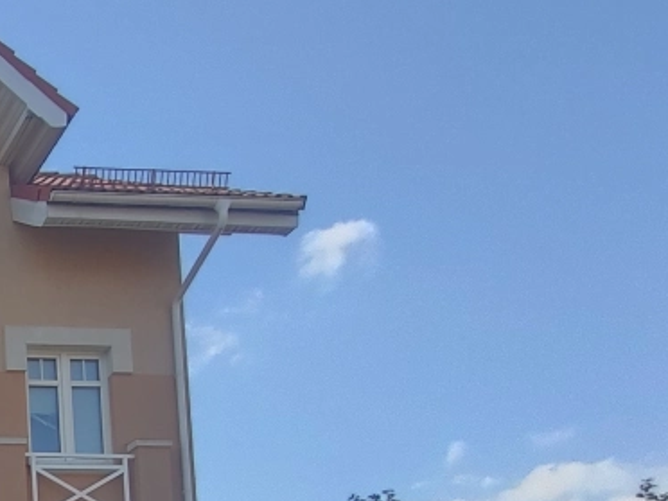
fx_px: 1042
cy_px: 709
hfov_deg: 26.1
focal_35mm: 54
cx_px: -334
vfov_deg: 22.9
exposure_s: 1/505
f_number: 2.2
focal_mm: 1.65
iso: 50
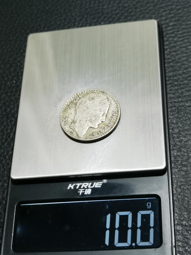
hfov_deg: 24.8
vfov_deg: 32.7
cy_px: 128
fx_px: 434
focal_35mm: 59
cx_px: 96
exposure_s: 1/100
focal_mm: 6.67
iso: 160
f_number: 1.9
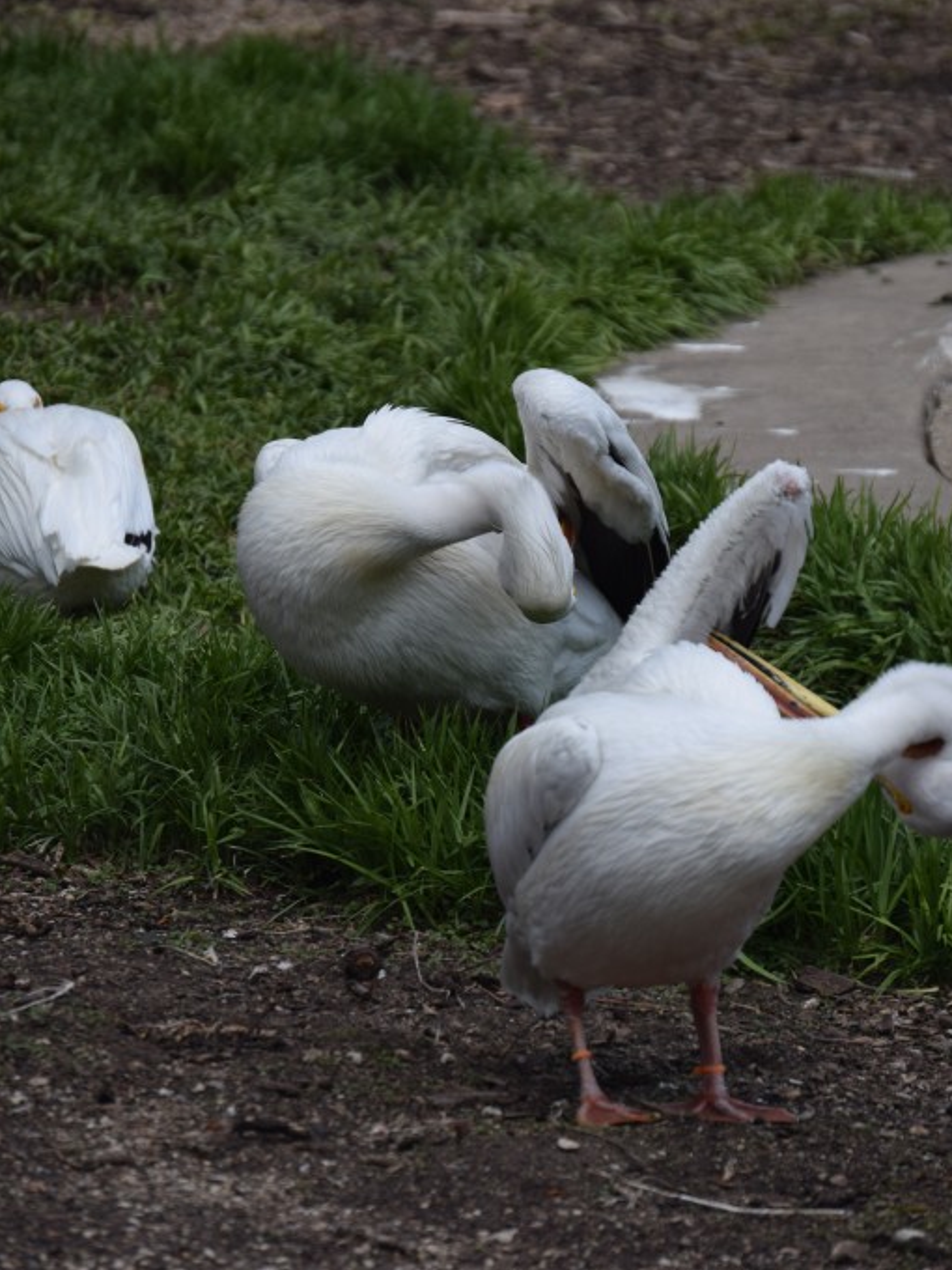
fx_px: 12347
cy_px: 635
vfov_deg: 5.9
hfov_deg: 4.4
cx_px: 506
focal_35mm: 337
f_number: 5.6
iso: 360
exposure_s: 1/2000
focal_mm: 155
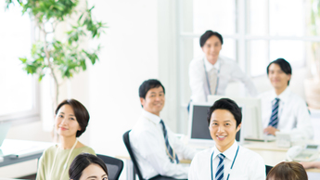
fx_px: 1315
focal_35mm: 155
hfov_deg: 13.9
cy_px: 147
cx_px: 151
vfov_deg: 7.8
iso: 500
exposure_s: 1/125
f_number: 2.8
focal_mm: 85
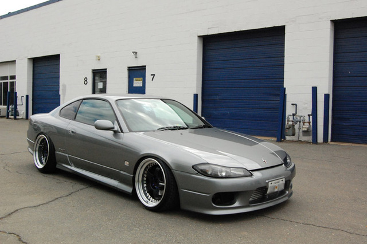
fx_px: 397
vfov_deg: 34.2
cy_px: 122
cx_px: 184
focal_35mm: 39
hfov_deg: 49.6
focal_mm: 26
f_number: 11
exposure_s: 1/1000
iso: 1600
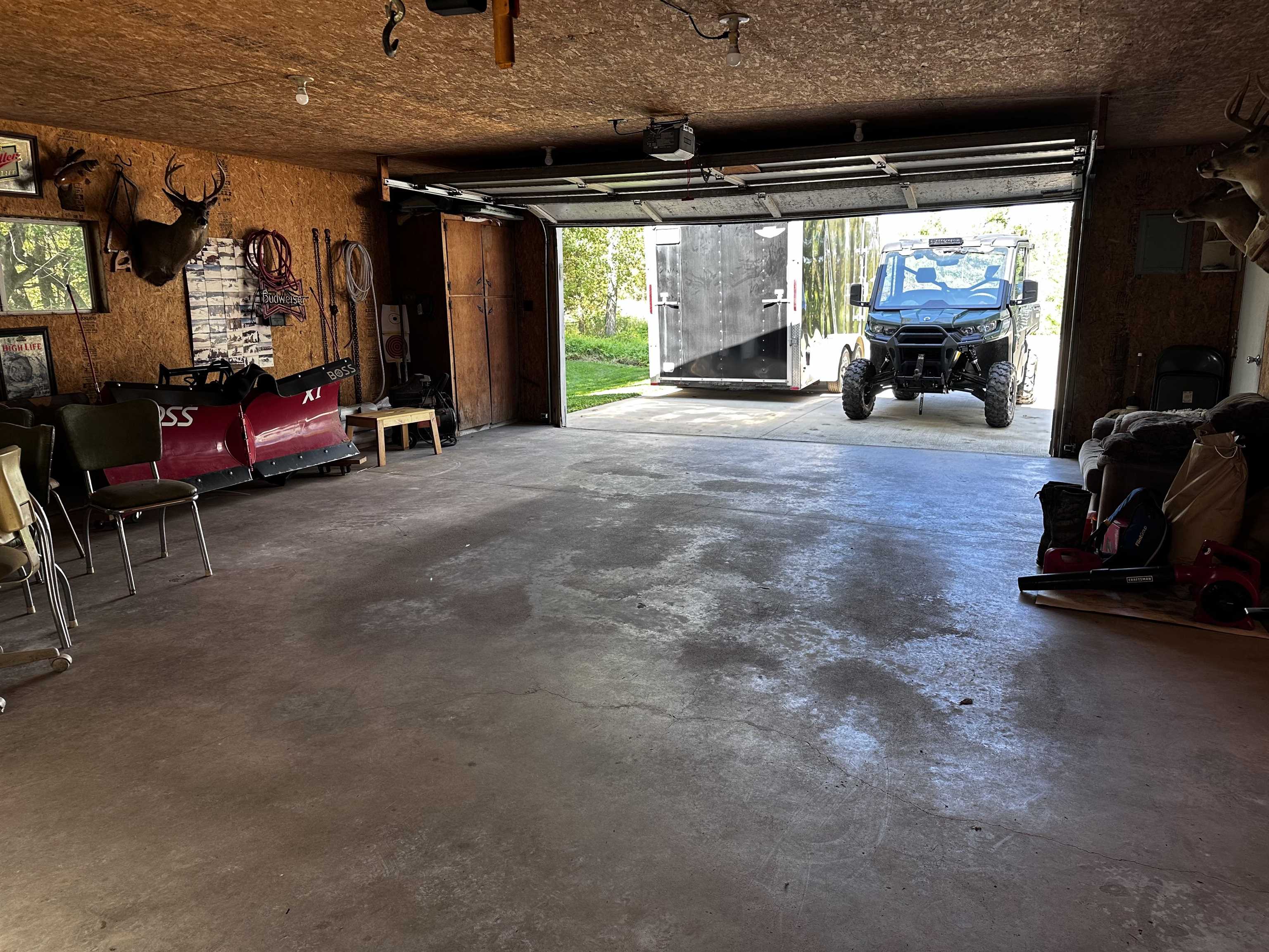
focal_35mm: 24
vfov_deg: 56.8
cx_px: 634
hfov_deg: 71.6
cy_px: 476
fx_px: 880
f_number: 1.78
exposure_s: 1/121
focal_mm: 6.86
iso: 100
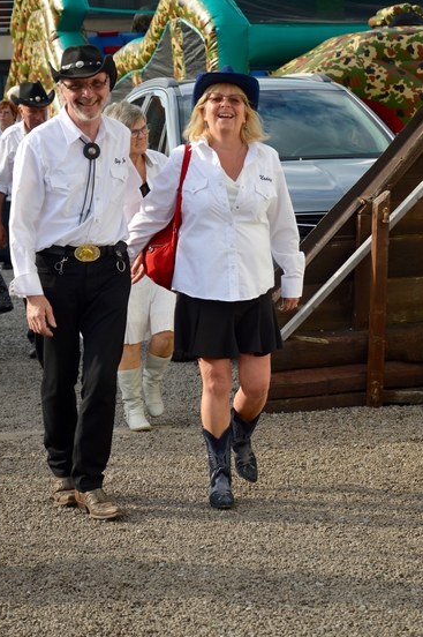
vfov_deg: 20.2
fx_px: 1783
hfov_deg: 13.5
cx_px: 194
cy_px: 318
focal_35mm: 101
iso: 250
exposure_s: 1/500
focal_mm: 62
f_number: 5.6
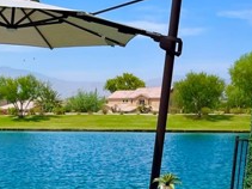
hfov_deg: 22.8
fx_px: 575
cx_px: -47
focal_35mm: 79
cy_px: 220
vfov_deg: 17.8
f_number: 1.6
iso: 32
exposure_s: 1/5618
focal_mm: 5.1
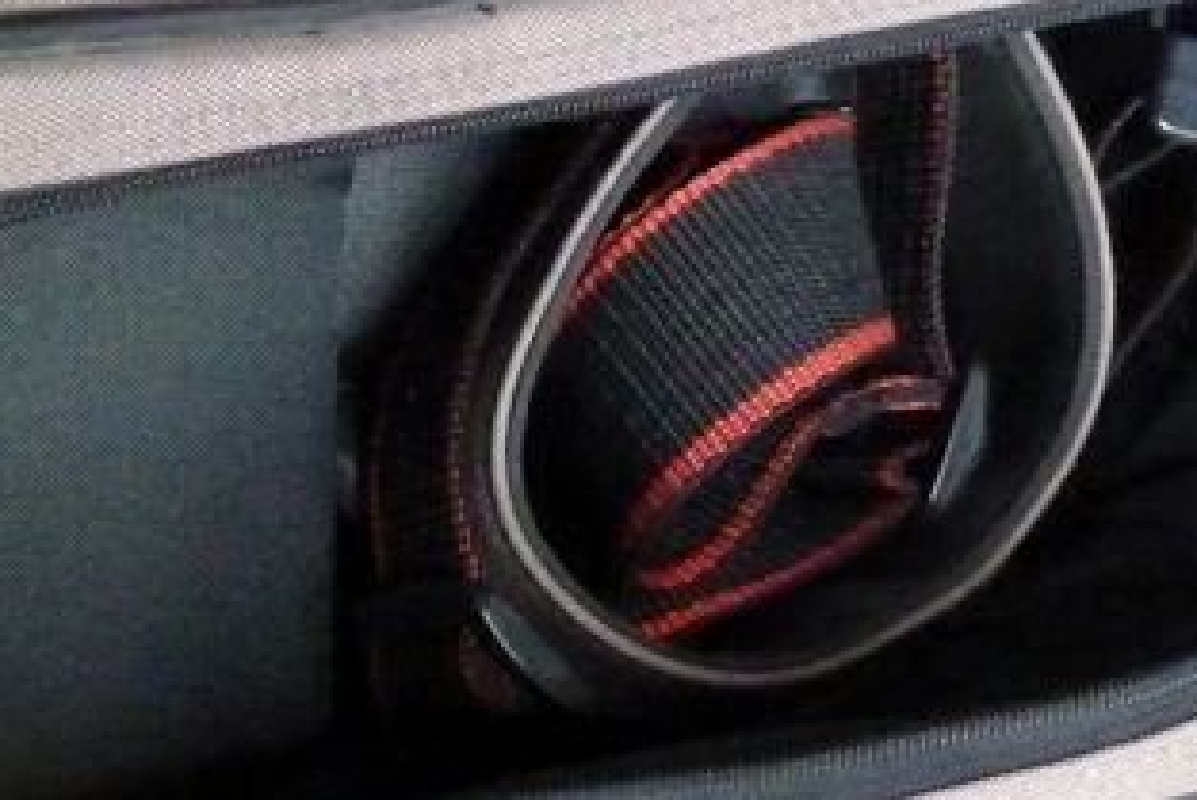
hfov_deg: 19.9
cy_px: 436
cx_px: 331
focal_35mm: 102
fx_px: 3393
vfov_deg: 13.4
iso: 800
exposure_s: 1/40
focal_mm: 5.7
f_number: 3.5
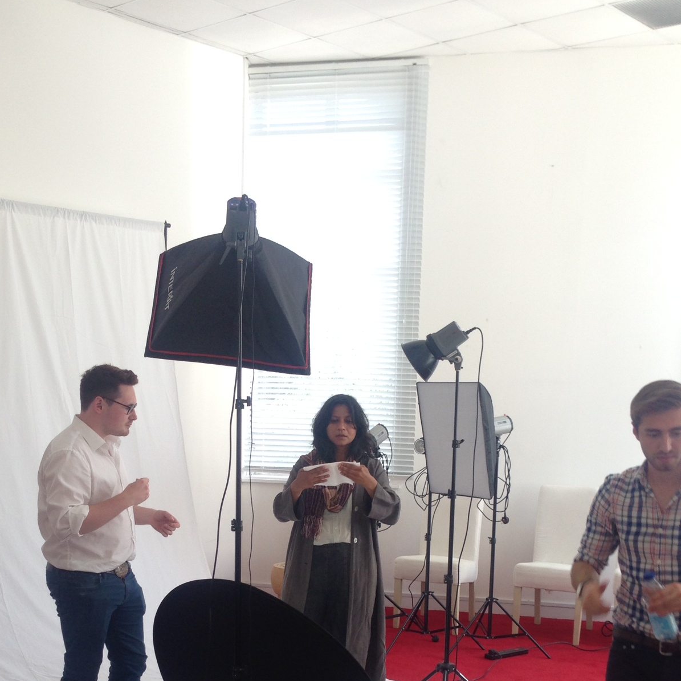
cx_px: 306
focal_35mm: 50
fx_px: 1113
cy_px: 533
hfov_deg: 34.0
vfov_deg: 33.2
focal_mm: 4.12
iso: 50
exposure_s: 1/60
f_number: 2.4
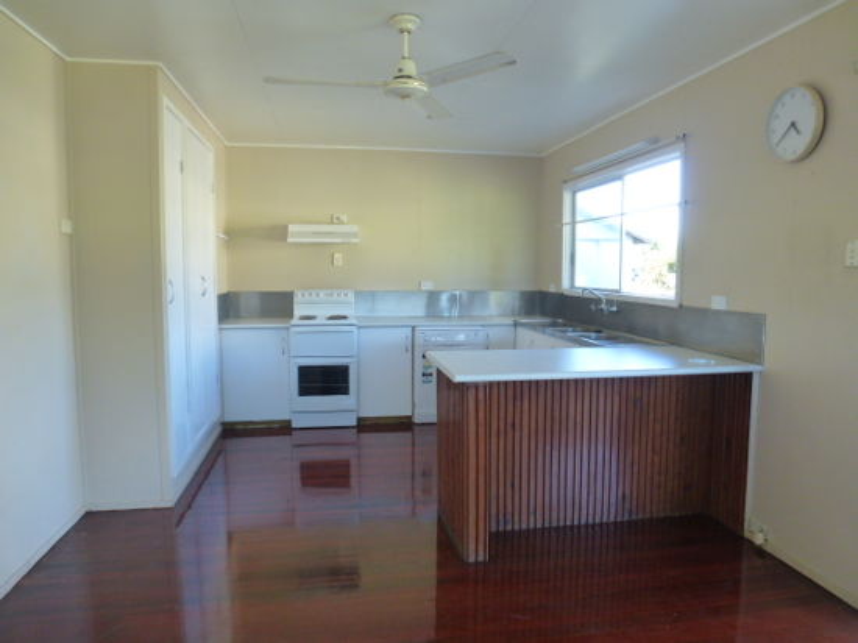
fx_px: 595
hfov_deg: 71.6
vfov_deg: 56.8
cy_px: 322
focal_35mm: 24
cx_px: 429
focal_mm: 4.3
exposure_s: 1/50
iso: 400
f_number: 3.3
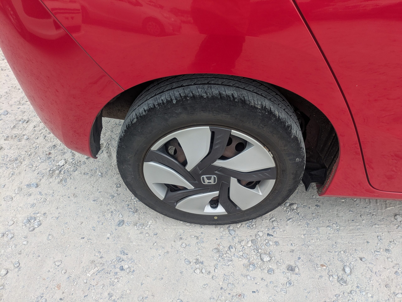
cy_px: 151
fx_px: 290
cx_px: 201
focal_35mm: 25
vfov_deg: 54.9
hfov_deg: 69.4
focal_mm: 5.43
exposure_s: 1/564
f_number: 1.89
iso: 51
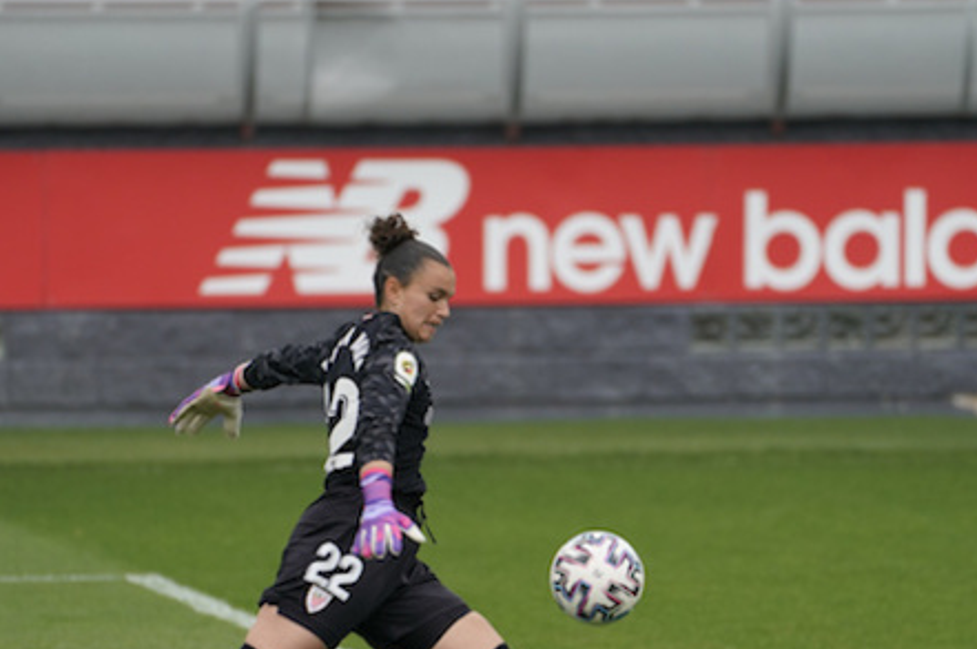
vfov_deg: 2.1
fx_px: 17864
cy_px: 449
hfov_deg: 3.1
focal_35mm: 659
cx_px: 483
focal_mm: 400
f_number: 5.6
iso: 640
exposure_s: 1/1000
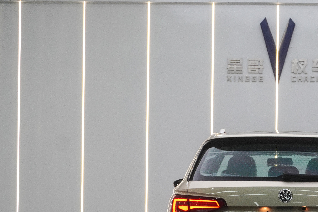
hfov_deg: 19.8
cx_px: 296
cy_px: 179
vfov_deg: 13.5
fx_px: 892
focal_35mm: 101
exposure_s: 1/80
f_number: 6.3
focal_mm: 34
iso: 640
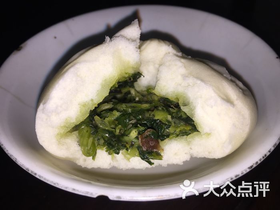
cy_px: 105
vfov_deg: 48.2
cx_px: 140
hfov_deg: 61.7
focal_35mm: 29
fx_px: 235
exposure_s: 1/430
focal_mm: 4.15
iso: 32
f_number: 2.2
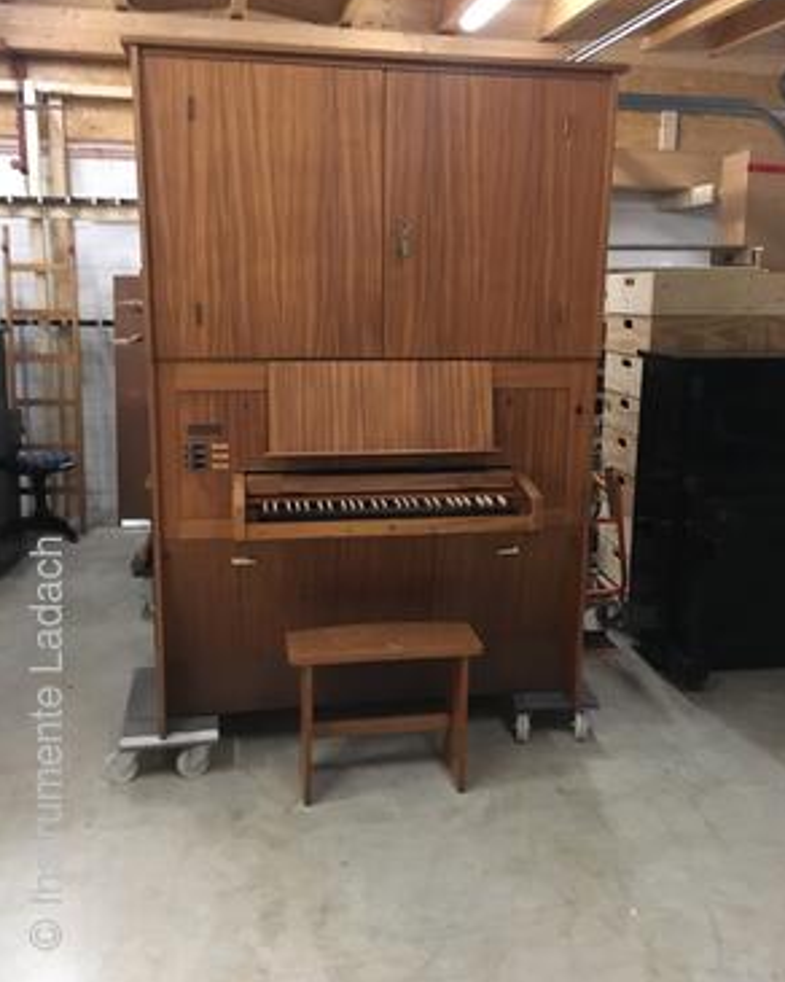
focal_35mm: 31
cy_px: 452
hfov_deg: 47.1
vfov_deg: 57.1
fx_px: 900
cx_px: 398
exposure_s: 1/17
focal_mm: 4.15
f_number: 2.2
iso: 320
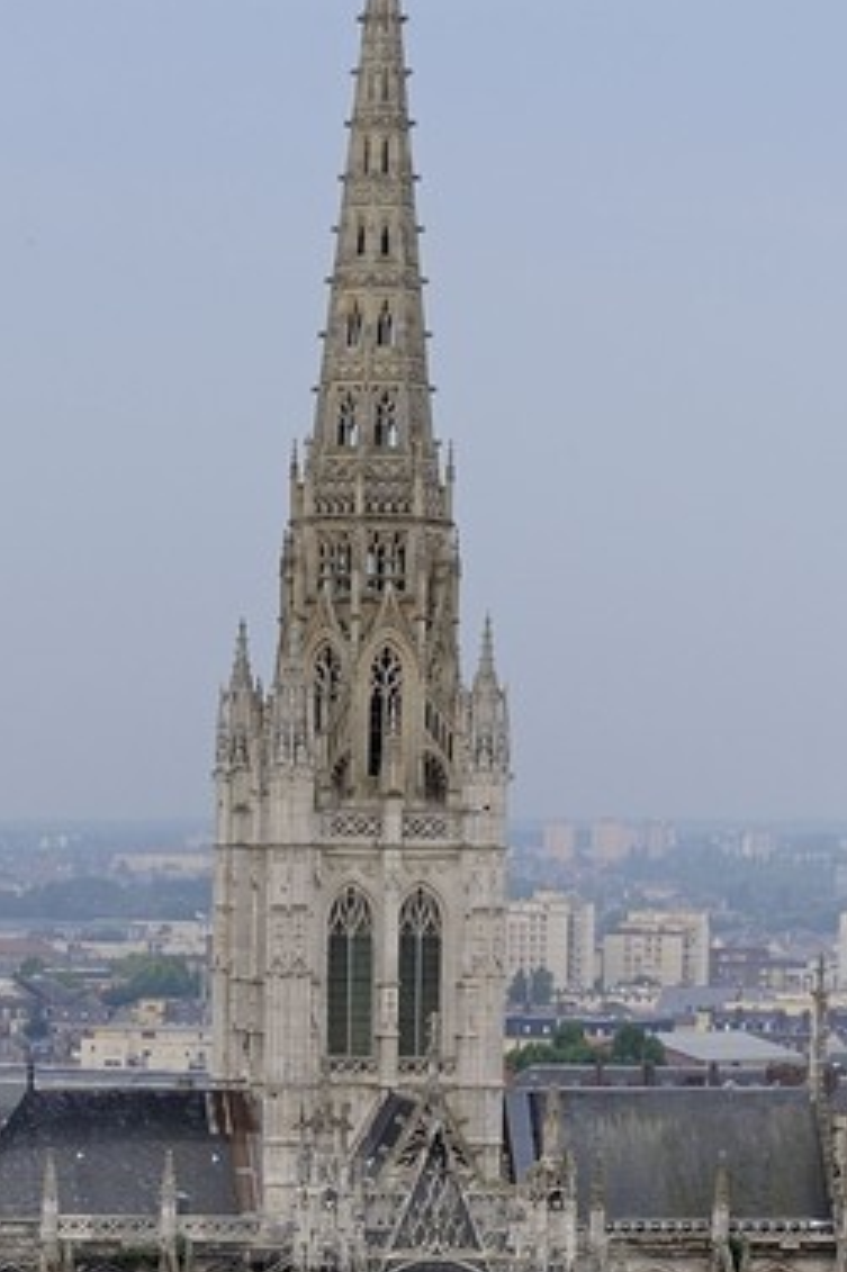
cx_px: 165
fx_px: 6746
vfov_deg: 10.2
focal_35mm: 191
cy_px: 2193
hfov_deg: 7.2
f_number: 5.6
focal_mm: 45
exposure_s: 1/125
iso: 200
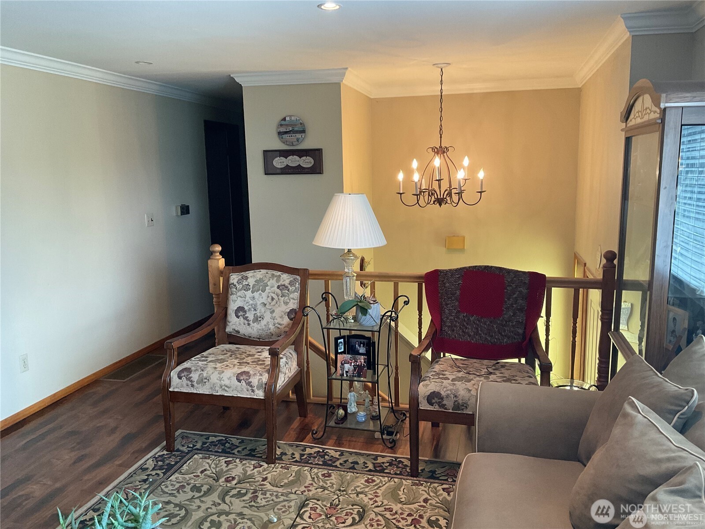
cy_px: 264
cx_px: 352
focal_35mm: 29
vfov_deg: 48.2
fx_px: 591
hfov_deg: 61.7
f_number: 1.8
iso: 125
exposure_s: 1/60
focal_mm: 3
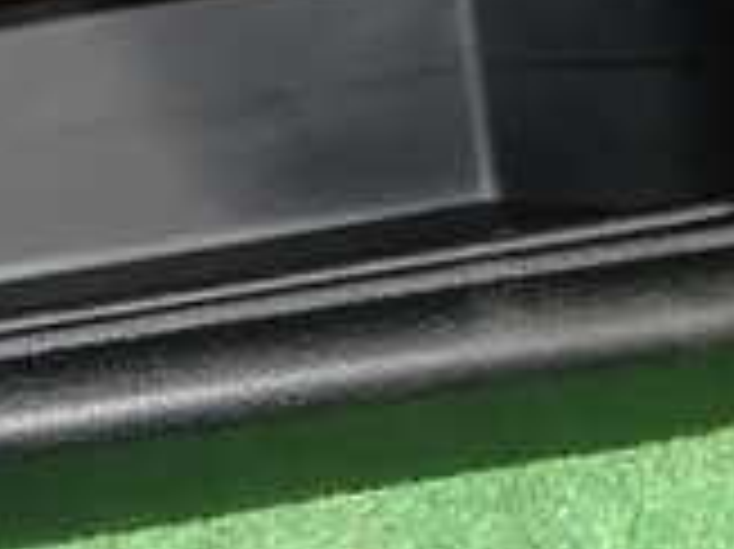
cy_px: -22
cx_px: 41
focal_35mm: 92
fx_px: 1949
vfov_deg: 15.7
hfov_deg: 20.8
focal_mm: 4.5
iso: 400
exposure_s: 1/30
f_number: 5.6
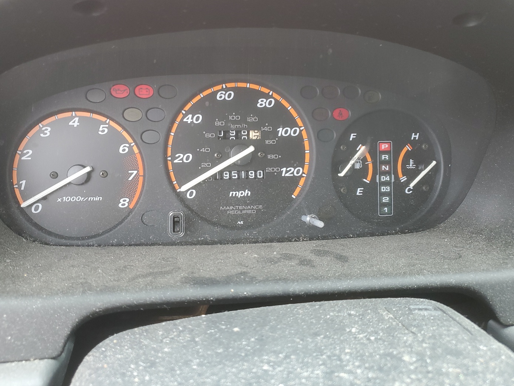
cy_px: 172
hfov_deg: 59.9
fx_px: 445
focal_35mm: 30
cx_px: 237
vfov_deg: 46.7
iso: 64
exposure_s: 1/120
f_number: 1.5
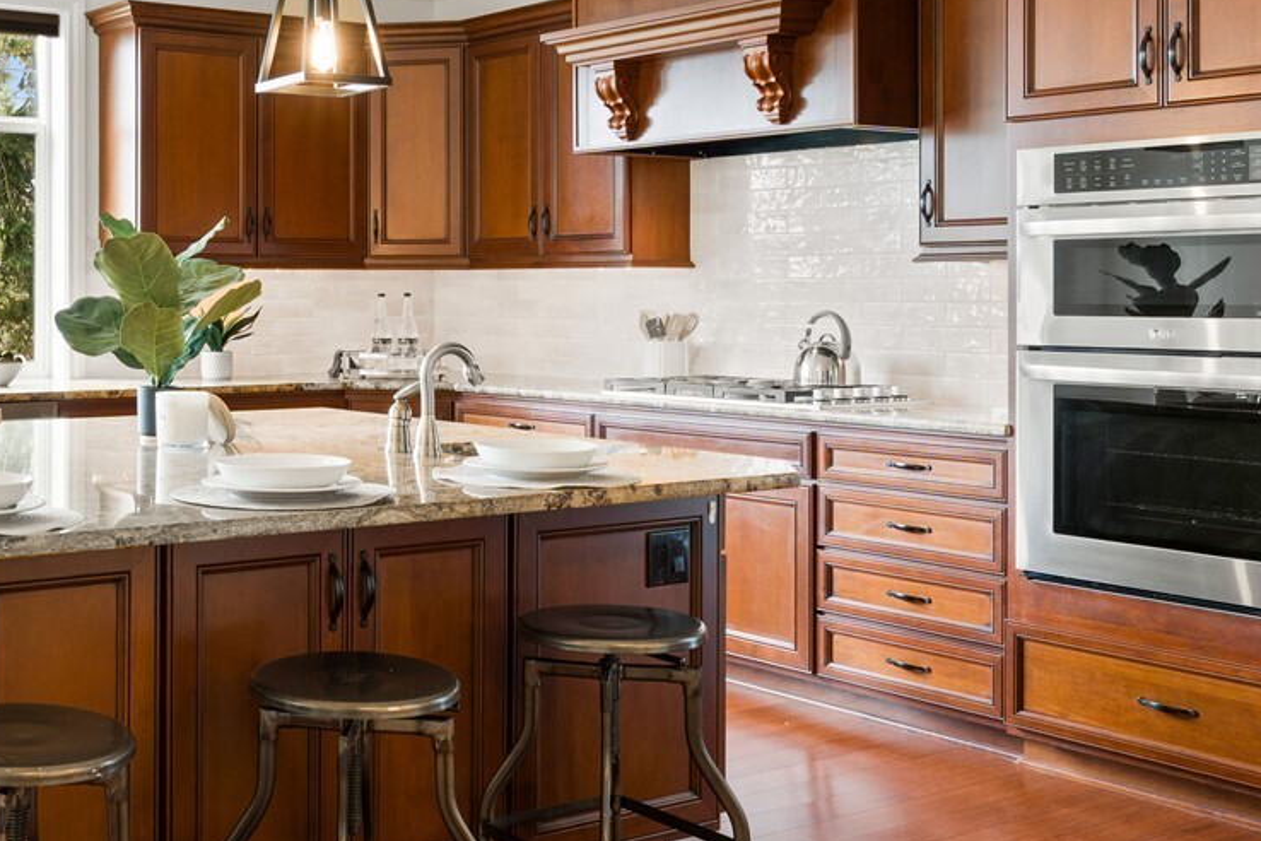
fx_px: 1611
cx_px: 225
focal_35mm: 46
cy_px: 257
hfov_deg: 40.7
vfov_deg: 29.0
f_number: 9
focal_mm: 20
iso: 160
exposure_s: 1/1.25
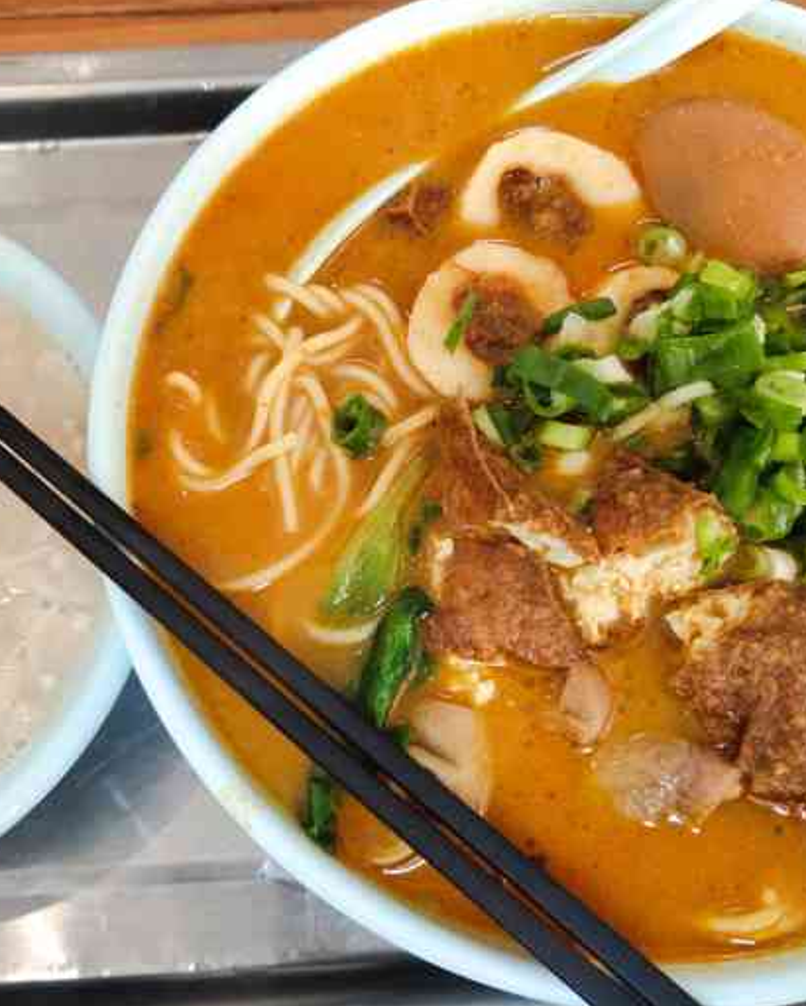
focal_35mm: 40
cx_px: 342
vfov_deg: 45.8
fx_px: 1192
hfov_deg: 37.3
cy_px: 504
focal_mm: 4.35
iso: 224
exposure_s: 1/50
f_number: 1.79
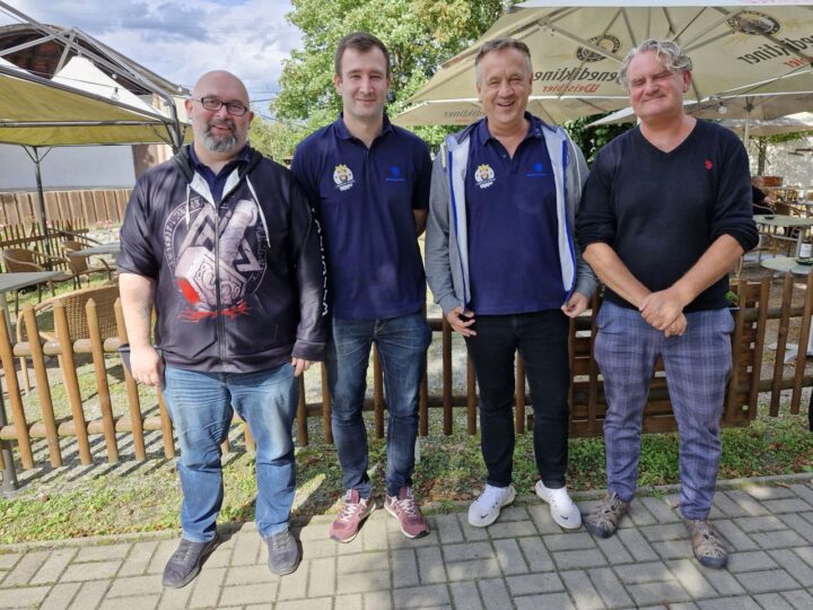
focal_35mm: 23
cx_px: 406
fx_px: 540
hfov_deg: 73.9
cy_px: 305
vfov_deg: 58.9
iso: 50
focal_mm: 5.54
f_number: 1.8
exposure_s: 1/558
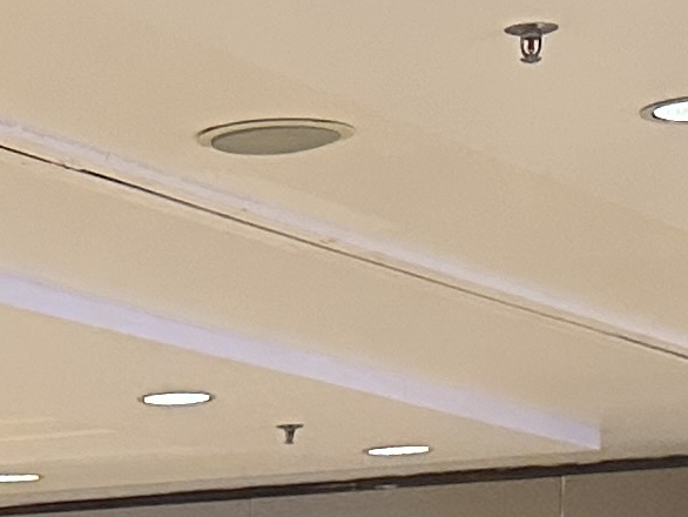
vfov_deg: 8.7
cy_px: 841
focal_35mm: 165
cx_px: -519
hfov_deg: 11.2
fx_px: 3281
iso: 500
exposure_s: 1/50
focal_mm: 6.86
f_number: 1.78
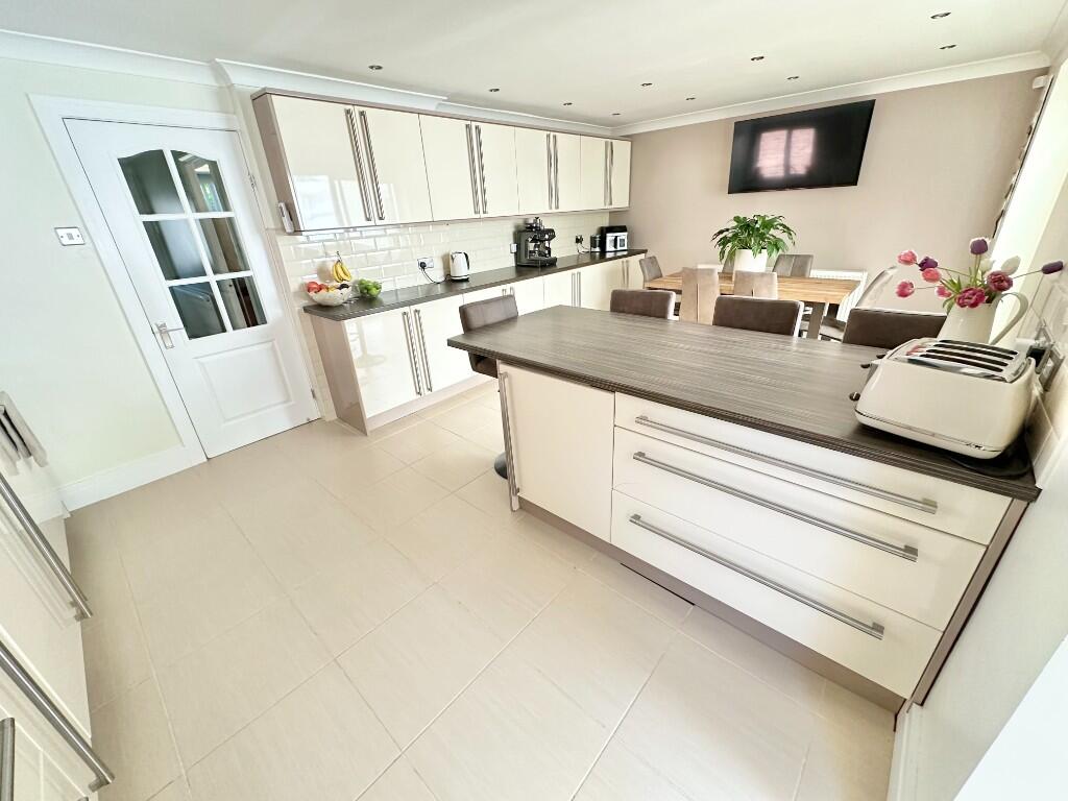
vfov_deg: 85.7
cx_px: 534
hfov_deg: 102.1
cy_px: 400
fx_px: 432
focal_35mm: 14
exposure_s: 1/81
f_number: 2.2
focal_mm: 2.22
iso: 320
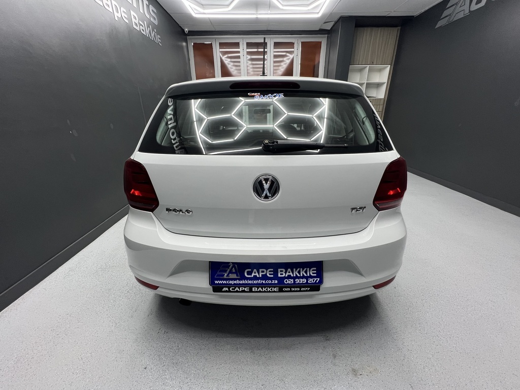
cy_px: 195
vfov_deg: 89.9
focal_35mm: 13
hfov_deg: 106.2
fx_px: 195
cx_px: 260
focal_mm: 1.57
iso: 160
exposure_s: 1/100
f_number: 1.8
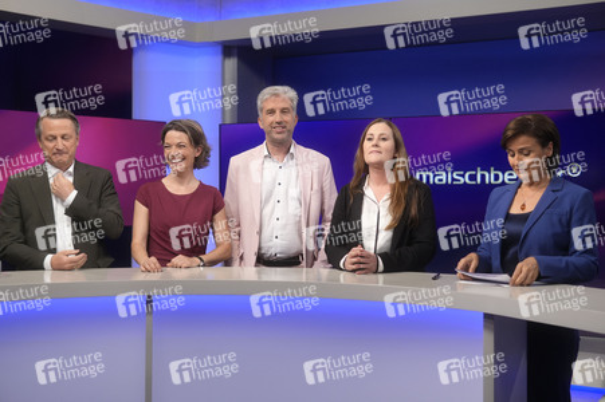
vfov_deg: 29.8
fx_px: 756
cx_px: 302
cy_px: 201
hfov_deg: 43.6
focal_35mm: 45
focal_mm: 30
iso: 640
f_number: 2.2
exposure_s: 1/320
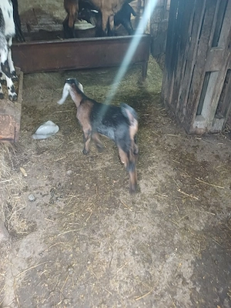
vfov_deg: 69.4
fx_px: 222
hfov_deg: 54.9
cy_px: 154
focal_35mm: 25
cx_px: 116
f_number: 1.8
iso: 640
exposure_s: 1/20
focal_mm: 4.65
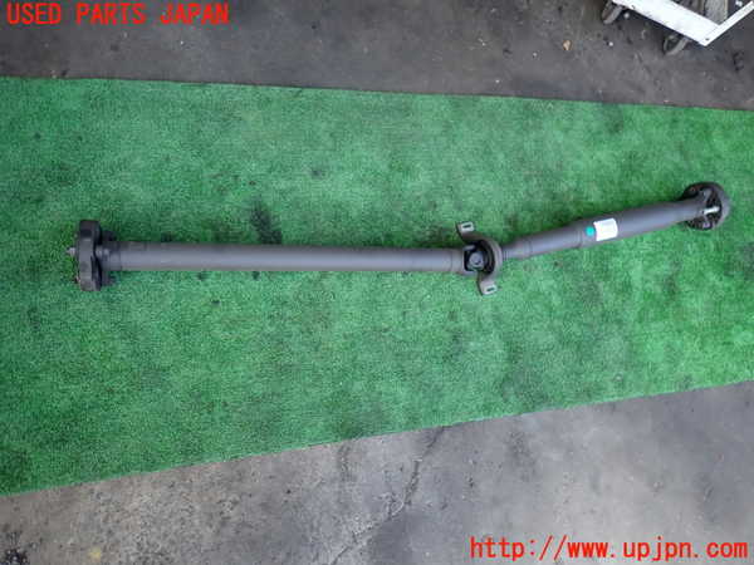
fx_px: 545
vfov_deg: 54.9
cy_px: 282
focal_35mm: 25
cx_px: 377
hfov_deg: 69.4
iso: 100
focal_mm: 4.5
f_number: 2
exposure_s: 1/125
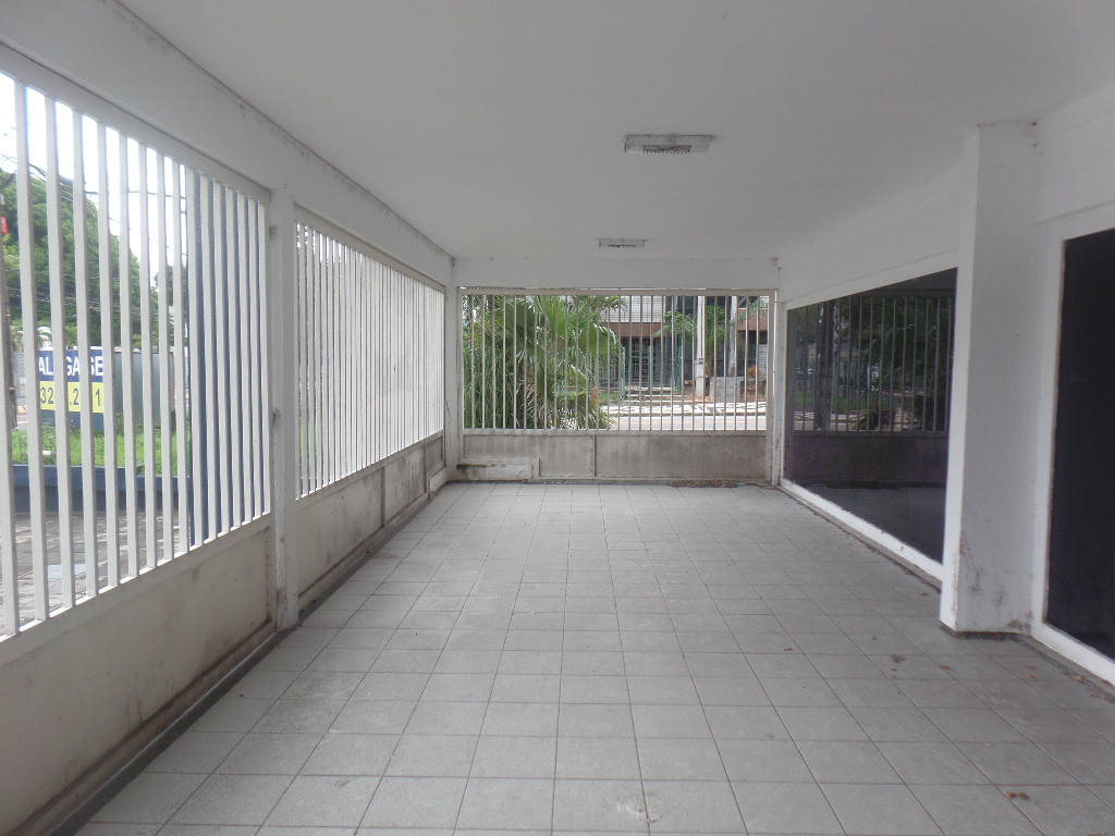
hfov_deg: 73.9
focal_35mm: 23
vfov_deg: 58.9
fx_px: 741
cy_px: 418
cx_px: 558
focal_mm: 4.1
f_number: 3.5
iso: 80
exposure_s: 1/90
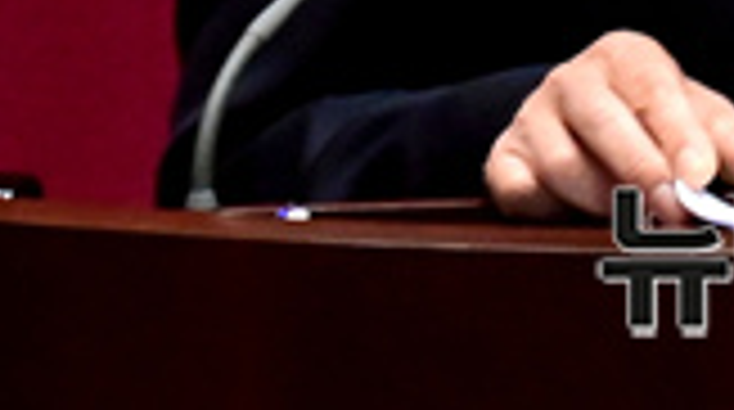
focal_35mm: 1649
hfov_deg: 1.3
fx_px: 32036
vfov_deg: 0.7
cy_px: -527
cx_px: 851
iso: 8000
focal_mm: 400
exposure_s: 1/250
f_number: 5.6
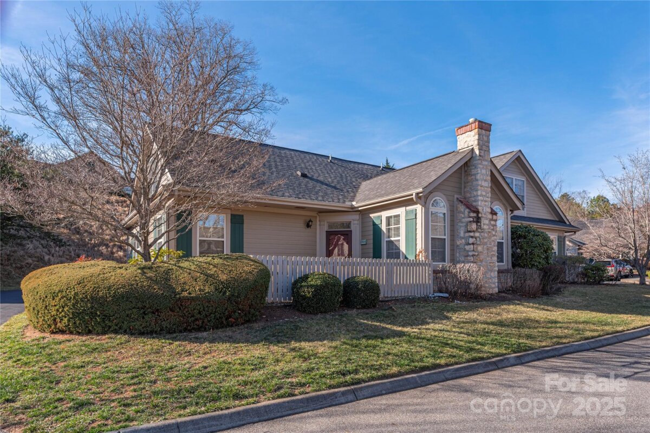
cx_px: 325
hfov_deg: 81.2
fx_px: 379
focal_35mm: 21
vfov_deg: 59.5
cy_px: 216
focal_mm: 21
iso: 320
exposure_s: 1/1250
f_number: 7.1
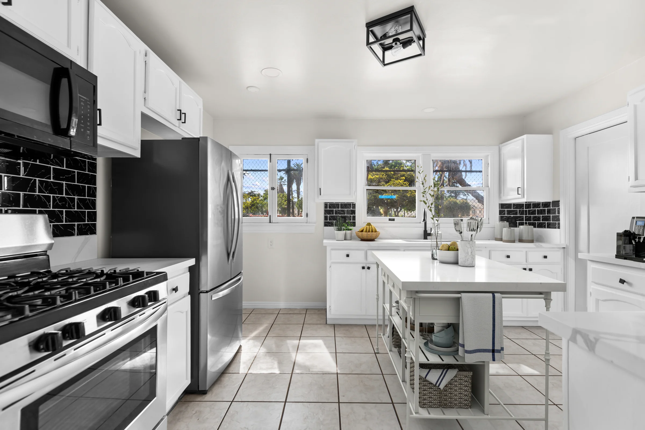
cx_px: 322
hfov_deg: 96.7
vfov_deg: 73.8
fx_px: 287
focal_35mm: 16
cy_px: 215
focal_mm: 16
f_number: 6.3
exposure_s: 1/10
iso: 100
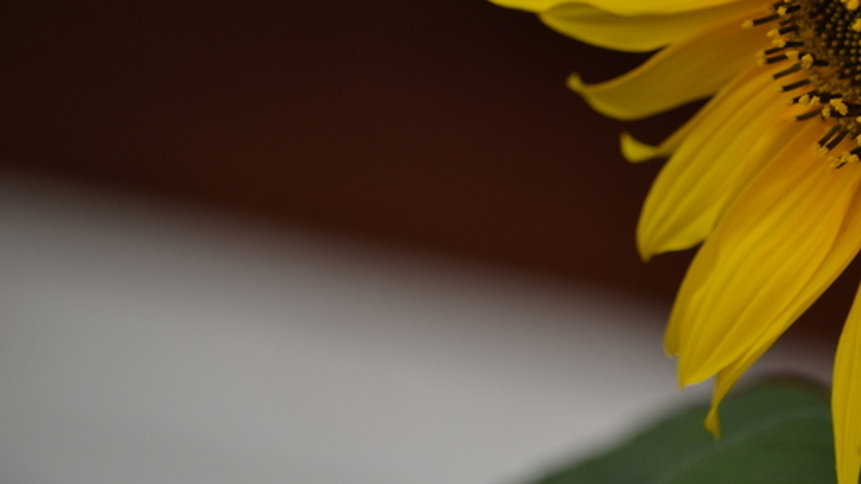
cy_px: 65
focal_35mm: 369
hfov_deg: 5.9
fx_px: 8421
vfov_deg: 3.3
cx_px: 610
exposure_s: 1/60
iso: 200
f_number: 4.8
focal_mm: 150
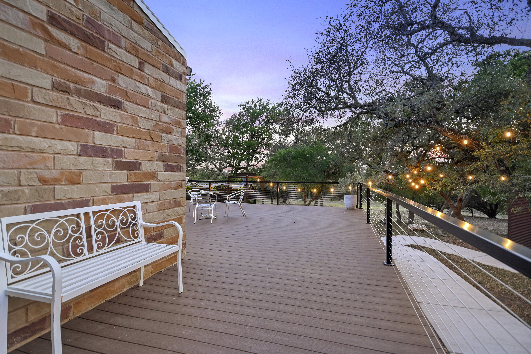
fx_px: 288
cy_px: 177
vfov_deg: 63.2
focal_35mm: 20
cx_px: 266
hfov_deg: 85.4
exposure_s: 1/5
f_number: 4.5
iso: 400
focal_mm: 13
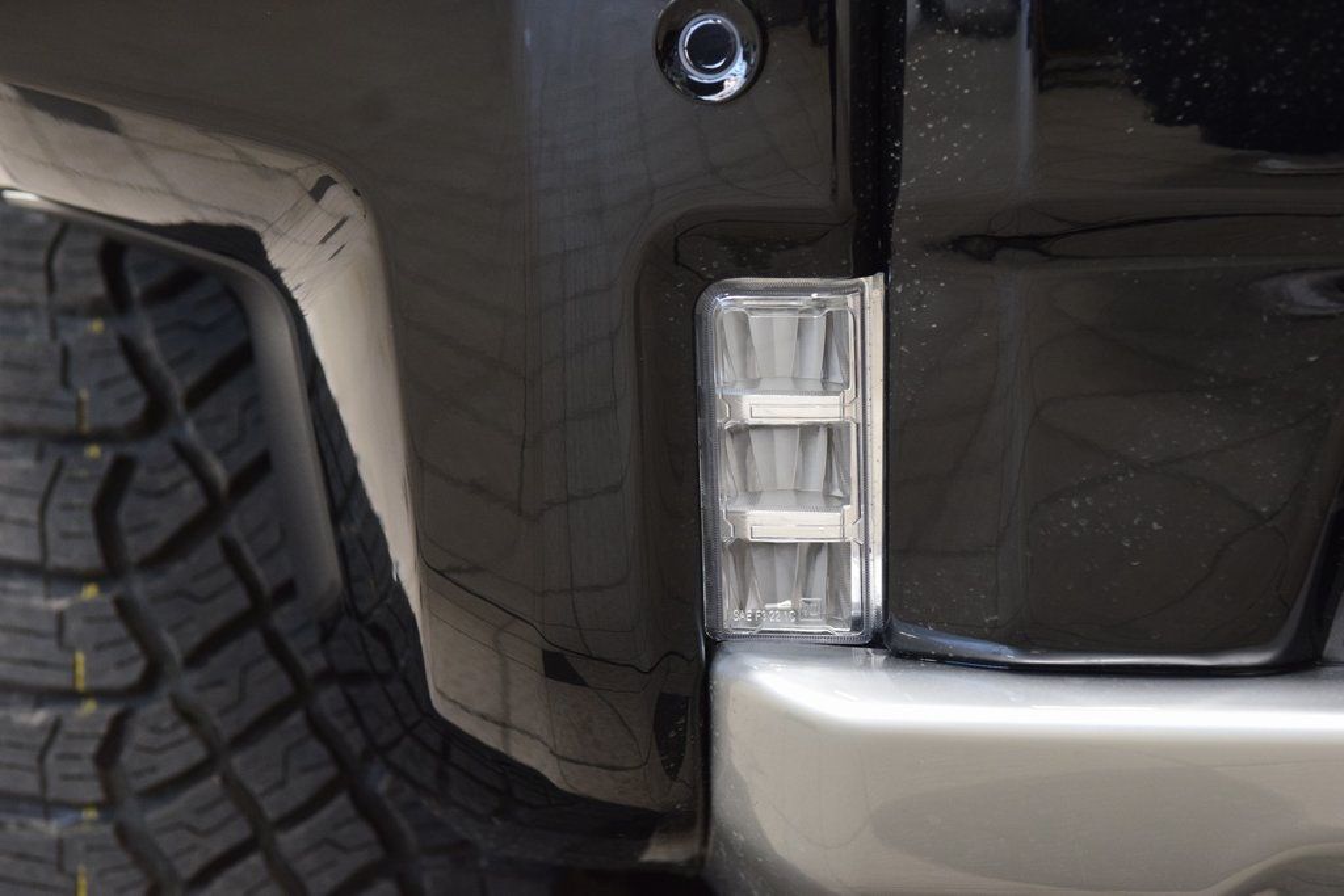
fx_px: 3920
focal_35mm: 105
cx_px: 672
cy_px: 448
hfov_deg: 19.5
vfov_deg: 13.0
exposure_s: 1/30
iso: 1600
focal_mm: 70
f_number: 5.6
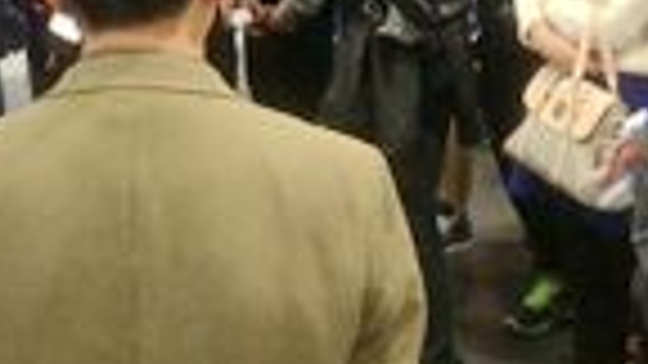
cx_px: 270
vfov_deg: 11.9
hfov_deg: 22.4
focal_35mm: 95
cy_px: -263
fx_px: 1632
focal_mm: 4.12
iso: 200
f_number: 2.2
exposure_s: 1/30
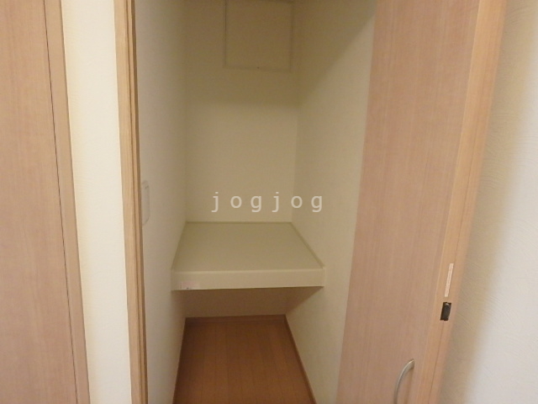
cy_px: 202
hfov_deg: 79.0
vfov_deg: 63.4
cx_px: 269
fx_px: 326
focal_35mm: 21
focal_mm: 3.7
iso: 800
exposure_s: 1/30
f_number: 3.5
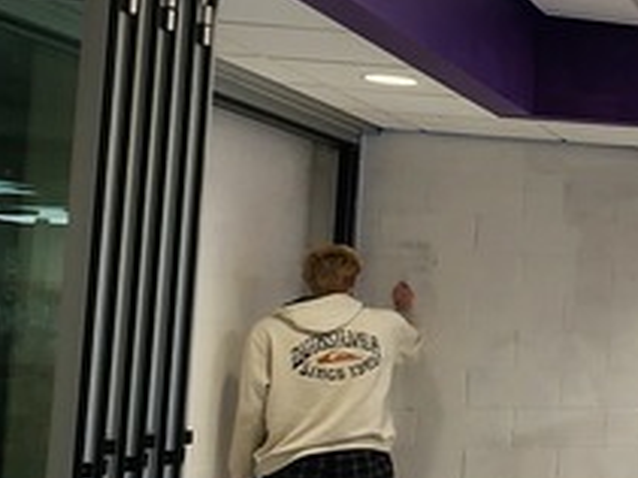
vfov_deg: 23.2
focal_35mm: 63
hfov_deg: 16.6
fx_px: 1160
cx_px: 1433
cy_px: 281
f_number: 2.2
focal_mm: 2.2
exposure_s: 1/60
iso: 50
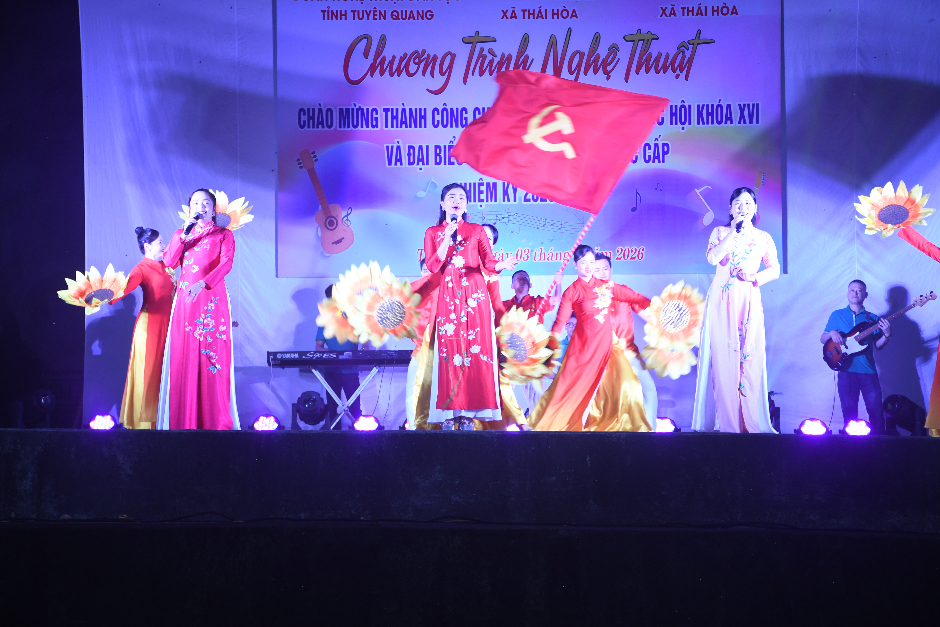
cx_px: 470
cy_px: 314
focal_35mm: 93
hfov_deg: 21.9
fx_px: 2428
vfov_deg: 14.7
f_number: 5
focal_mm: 62
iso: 800
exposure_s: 1/100
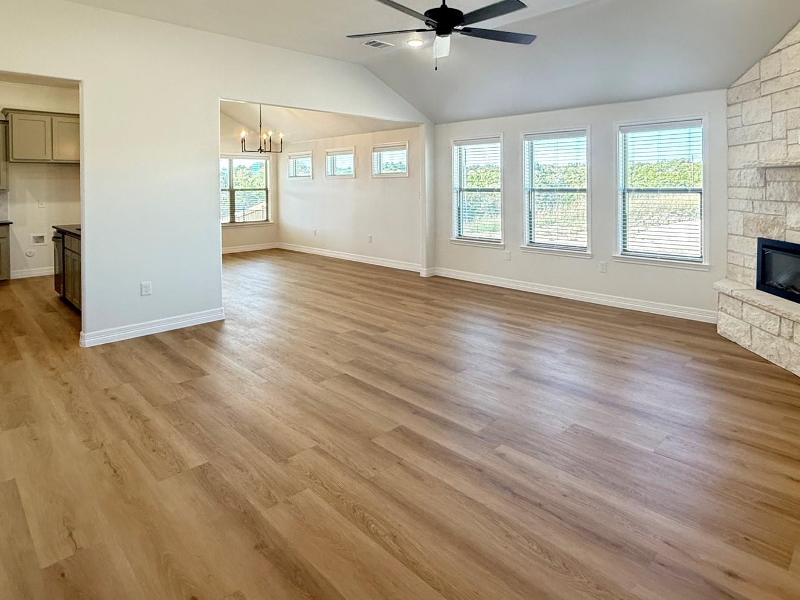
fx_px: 485
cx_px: 465
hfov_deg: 78.4
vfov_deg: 61.6
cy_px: 190
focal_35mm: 21
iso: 400
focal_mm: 2.22
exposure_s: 1/120
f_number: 2.2
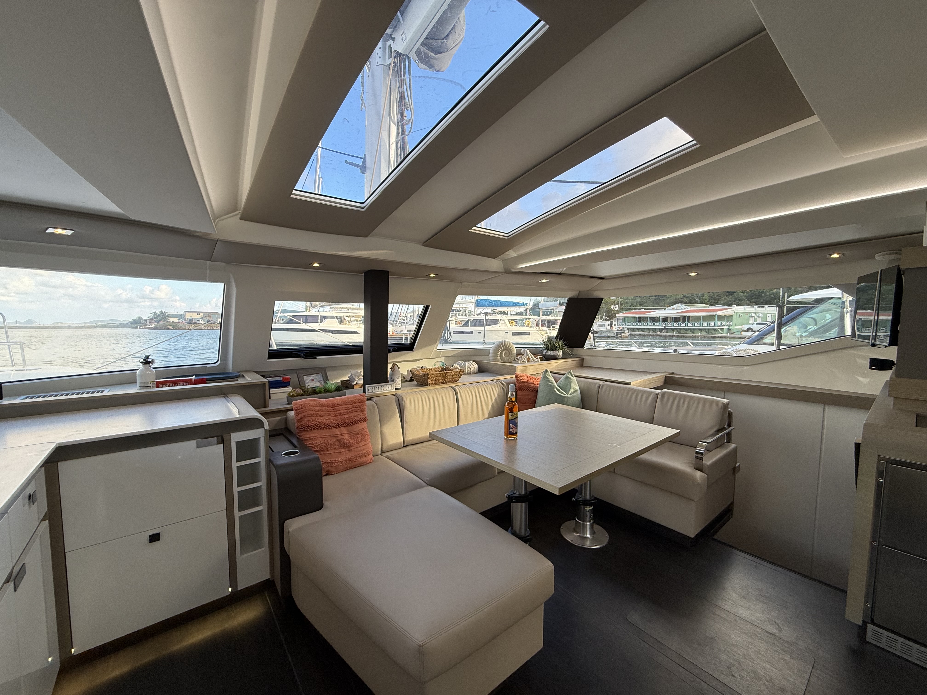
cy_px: 348
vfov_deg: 85.7
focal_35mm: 14
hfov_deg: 102.1
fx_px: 375
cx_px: 464
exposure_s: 1/145
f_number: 2.2
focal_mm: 2.22
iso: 64
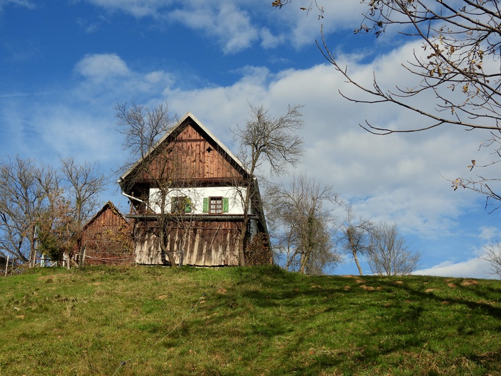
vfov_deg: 29.1
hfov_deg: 38.2
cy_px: 188
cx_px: 250
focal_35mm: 50
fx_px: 724
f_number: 3.5
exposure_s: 1/1600
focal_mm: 8.9
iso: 100
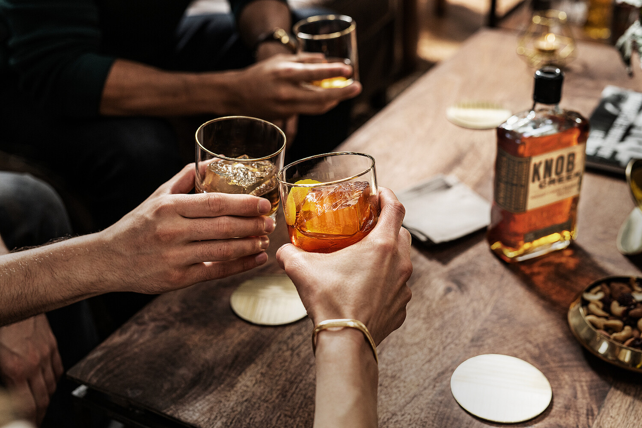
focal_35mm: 50
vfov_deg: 27.0
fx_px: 892
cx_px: 321
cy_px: 214
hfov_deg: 39.6
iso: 640
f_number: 4
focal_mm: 50
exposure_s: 1/160
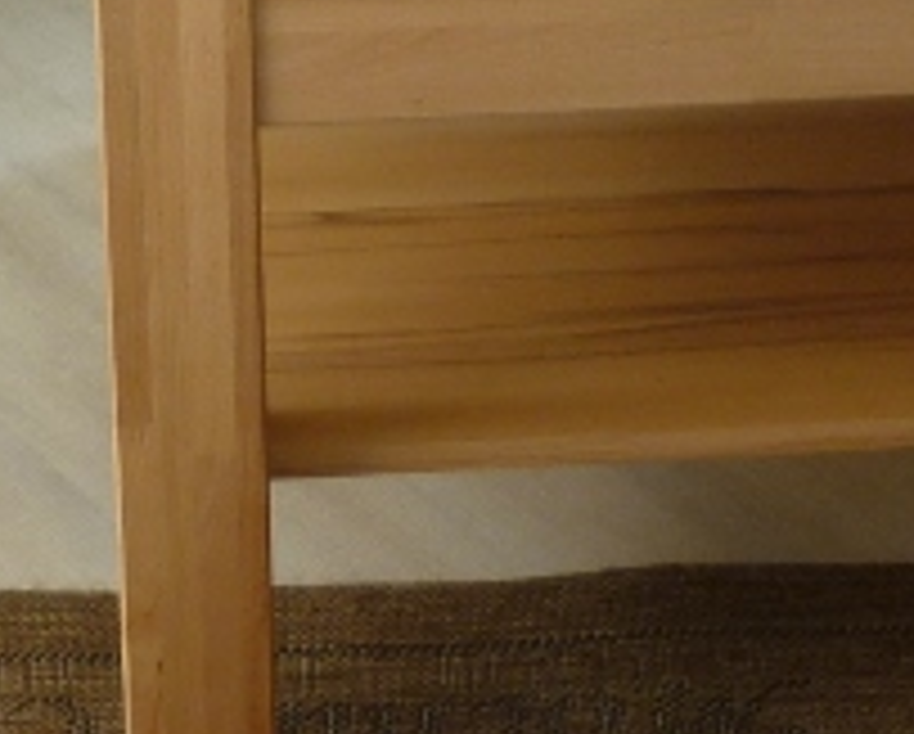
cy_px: -709
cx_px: 398
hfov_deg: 13.0
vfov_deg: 9.8
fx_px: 4009
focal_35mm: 148
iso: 80
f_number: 2.8
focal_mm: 5.5
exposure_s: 1/40
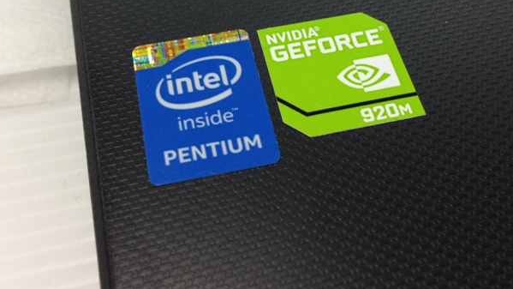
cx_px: 260
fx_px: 653
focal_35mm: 48
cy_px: 56
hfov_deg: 42.9
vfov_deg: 24.5
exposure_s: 1/20
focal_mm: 4.12
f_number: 2.4
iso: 64
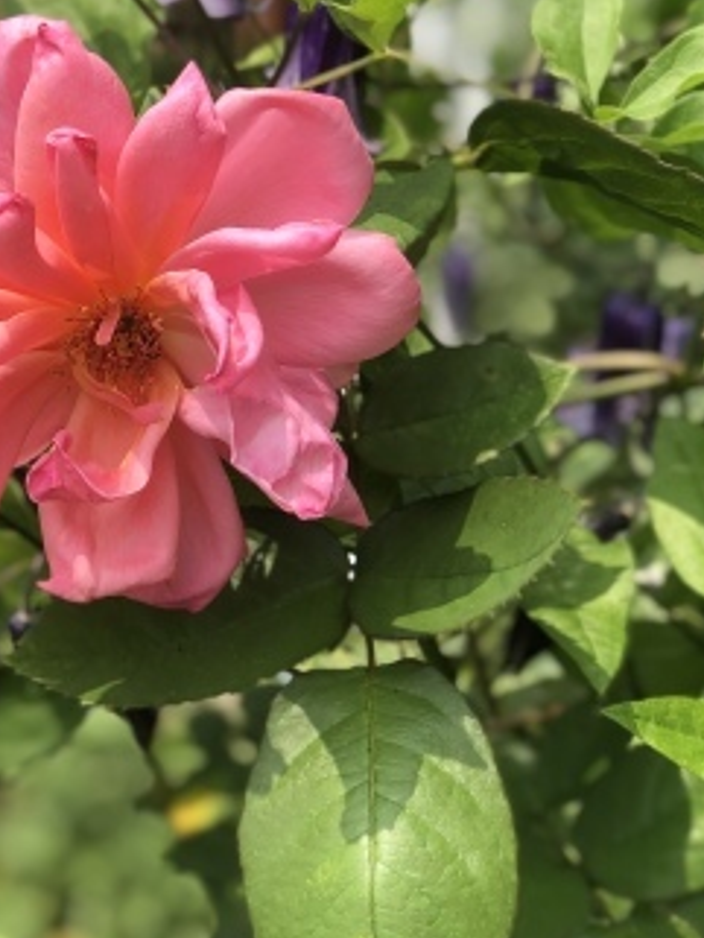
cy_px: 266
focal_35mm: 110
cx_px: 67
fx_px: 2981
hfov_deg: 13.4
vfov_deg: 17.8
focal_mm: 6
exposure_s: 1/665
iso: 16
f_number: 2.4
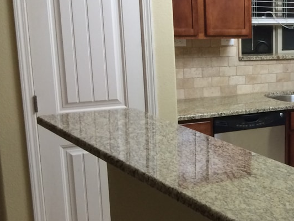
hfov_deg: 23.5
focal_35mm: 75
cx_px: 364
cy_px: 155
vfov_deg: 19.6
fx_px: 637
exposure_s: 1/30
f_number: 2.2
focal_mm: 4.12
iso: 100
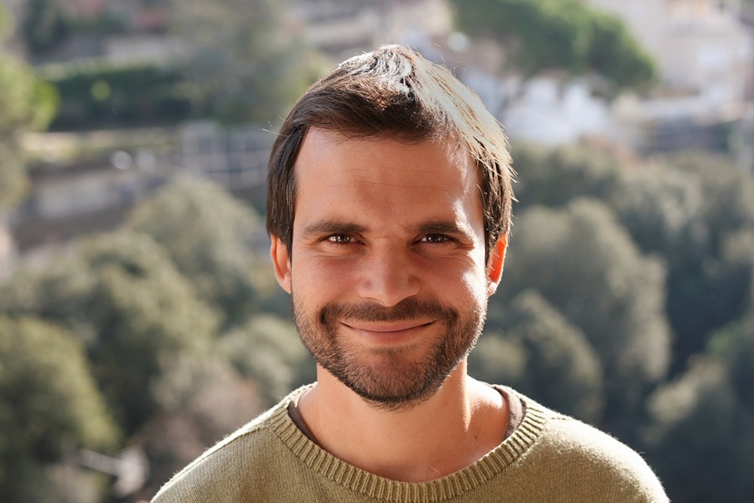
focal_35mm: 82
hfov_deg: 24.8
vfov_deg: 16.7
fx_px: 1718
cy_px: 252
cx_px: 377
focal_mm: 55
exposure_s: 1/200
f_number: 4
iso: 80
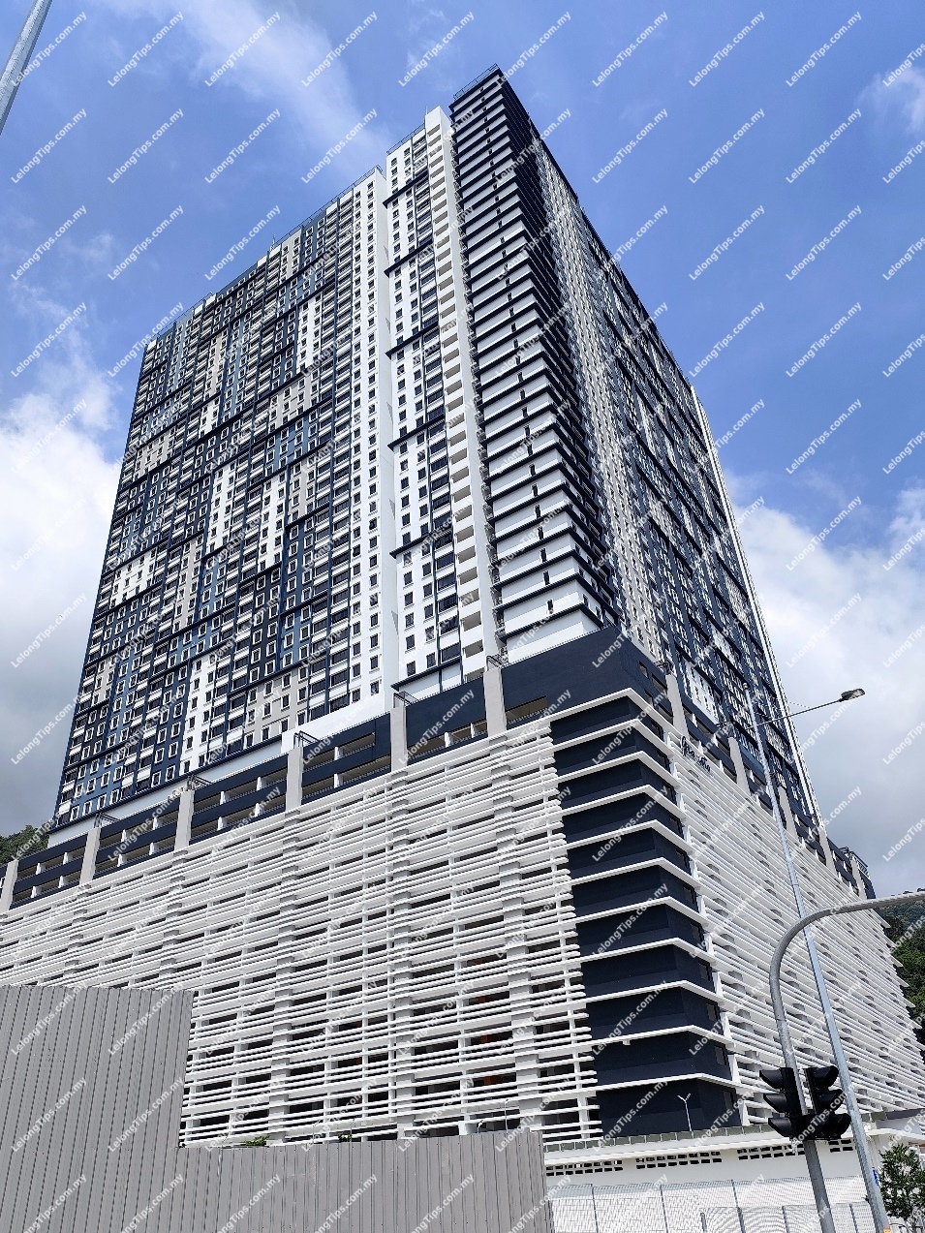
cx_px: 462
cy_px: 616
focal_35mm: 23
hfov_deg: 58.9
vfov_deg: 73.9
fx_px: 819
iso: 50
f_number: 1.65
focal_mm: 6.14
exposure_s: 1/1190
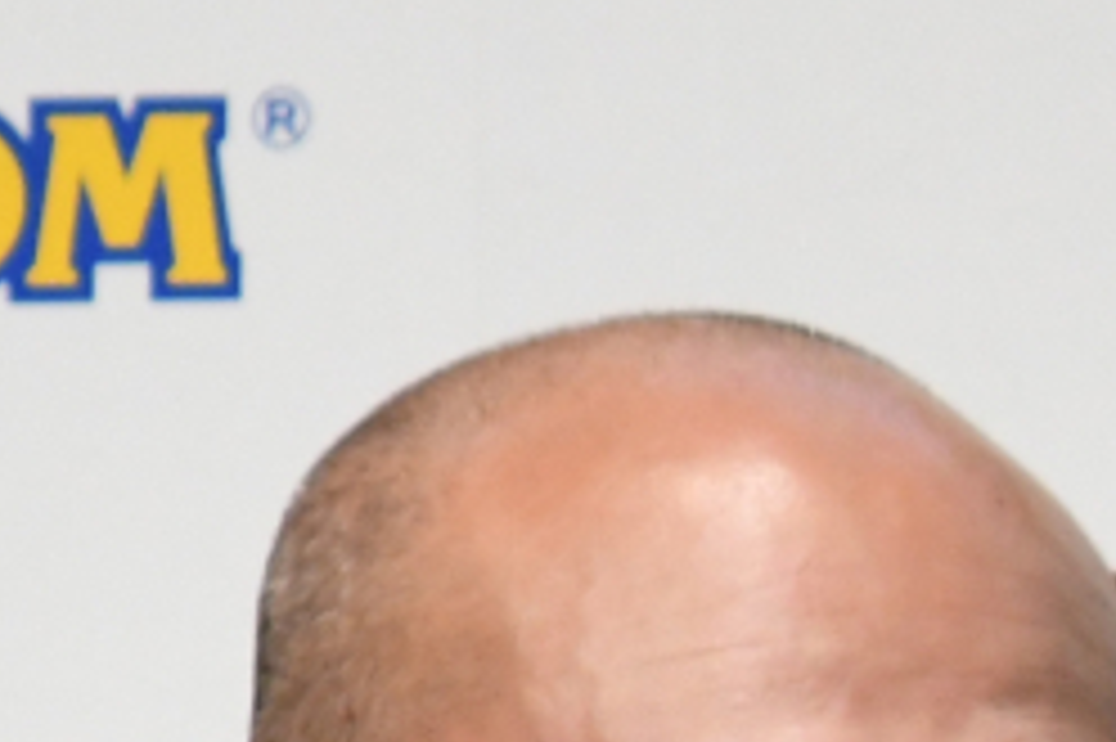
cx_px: 3033
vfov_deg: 0.7
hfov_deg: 1.1
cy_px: 1120
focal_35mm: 1913
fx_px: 59270
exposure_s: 1/50
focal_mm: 195
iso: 1400
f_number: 8
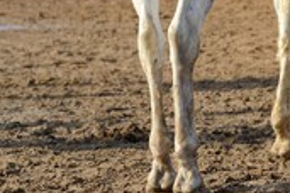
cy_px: -30
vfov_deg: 4.8
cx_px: 354
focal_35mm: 285
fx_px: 2296
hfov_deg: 7.2
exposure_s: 1/320
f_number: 6.3
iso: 200
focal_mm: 116
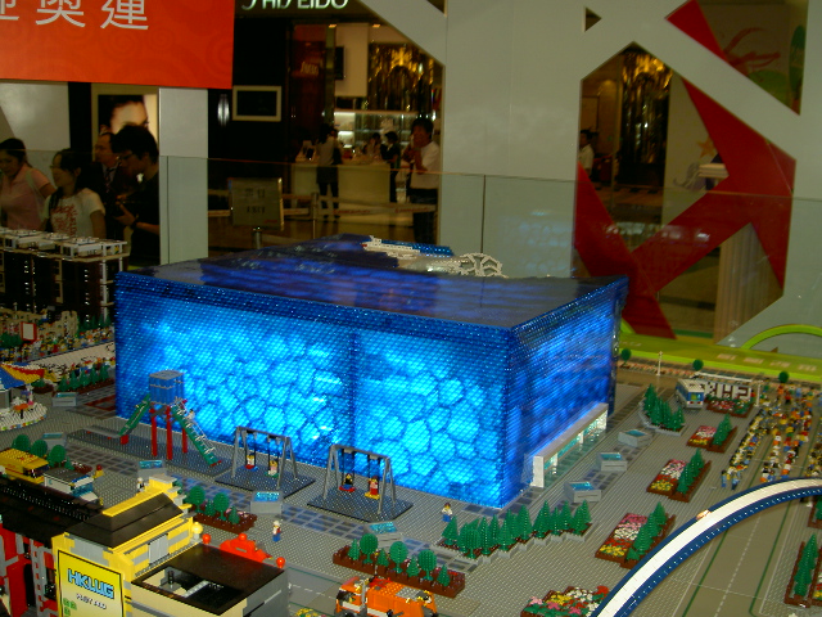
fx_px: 926
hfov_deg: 47.9
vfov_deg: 36.8
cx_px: 411
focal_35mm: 39
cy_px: 308
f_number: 2.8
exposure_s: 1/60
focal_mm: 8
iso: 50
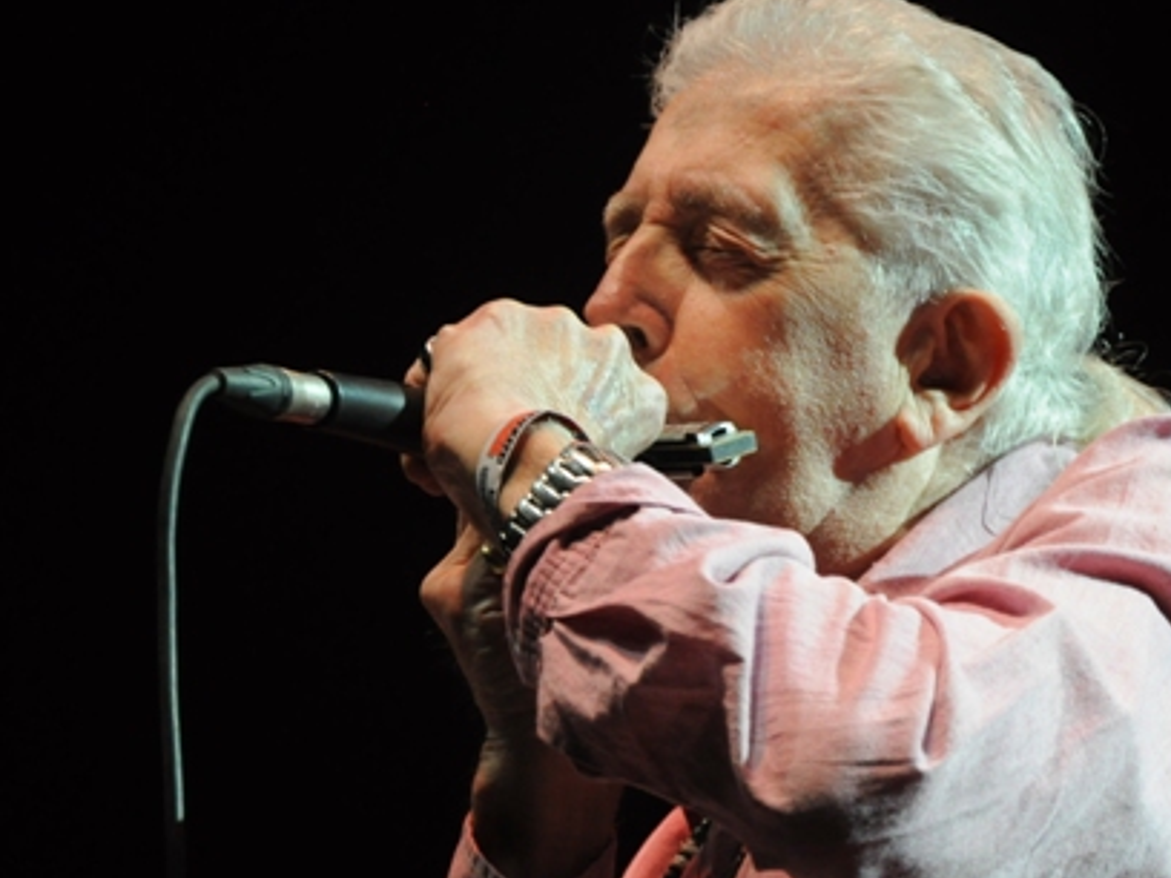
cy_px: 539
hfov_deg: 6.9
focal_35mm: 285
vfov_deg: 5.2
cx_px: 864
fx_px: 9638
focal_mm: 105
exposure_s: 1/100
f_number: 5.6
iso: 1250
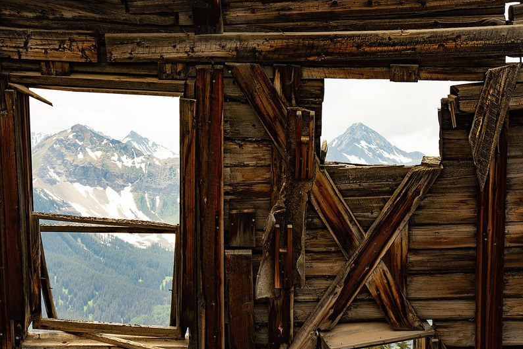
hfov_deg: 19.3
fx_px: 1540
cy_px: 174
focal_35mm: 106
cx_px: 263
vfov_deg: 12.9
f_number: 20
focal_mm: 70
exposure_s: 1/30
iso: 200
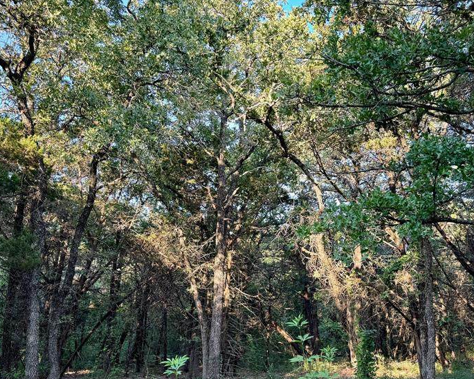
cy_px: 219
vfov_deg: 42.1
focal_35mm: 35
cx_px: 247
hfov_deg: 51.5
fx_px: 491
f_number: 1.78
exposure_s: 1/121
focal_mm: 6.76
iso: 64
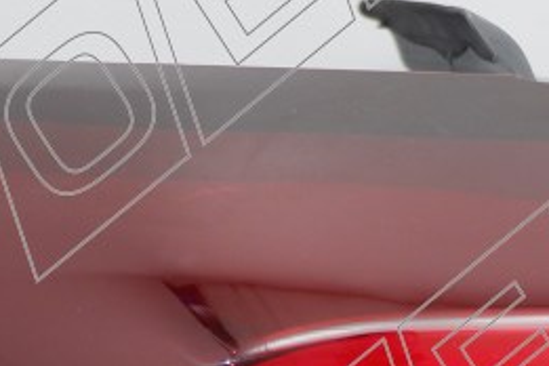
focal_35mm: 157
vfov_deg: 8.6
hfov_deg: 13.1
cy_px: 542
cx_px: 330
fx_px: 2394
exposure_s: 1/45
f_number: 4
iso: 800
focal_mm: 21.1
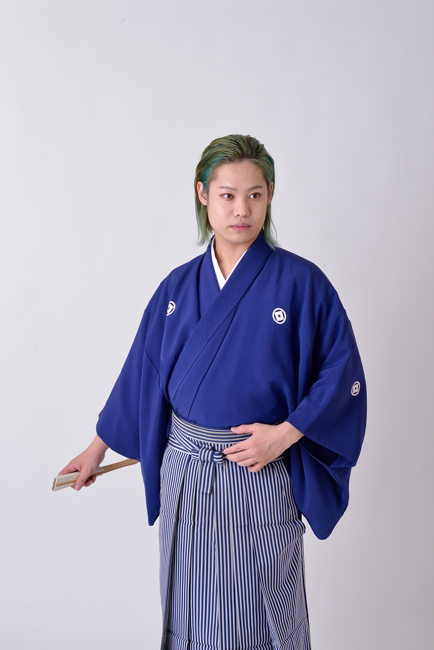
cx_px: 217
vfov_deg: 28.8
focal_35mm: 70
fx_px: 1265
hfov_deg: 19.5
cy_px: 325
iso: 400
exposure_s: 1/125
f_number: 14
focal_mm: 70
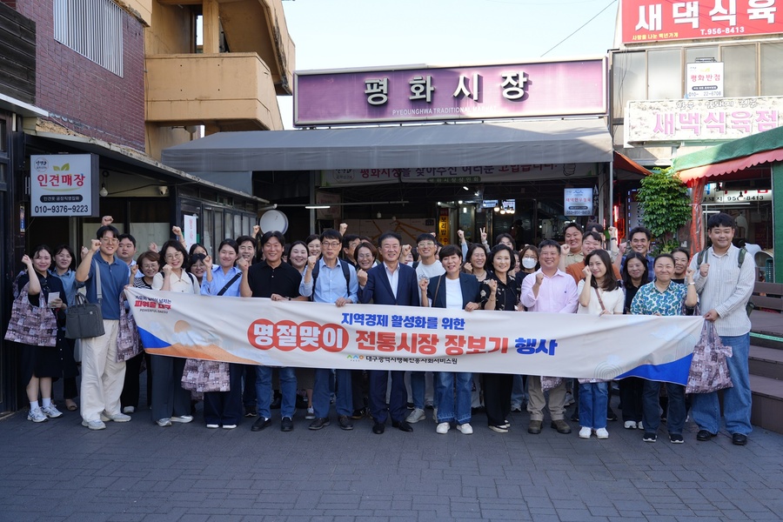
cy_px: 261
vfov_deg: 38.9
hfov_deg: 55.8
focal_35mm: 34
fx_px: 739
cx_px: 392
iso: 100
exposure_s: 1/200
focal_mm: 34
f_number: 4
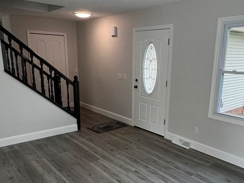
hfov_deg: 59.7
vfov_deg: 46.4
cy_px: 114
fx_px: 211
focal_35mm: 30
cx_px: 138
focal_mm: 1.57
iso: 80
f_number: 1.8
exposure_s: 1/120
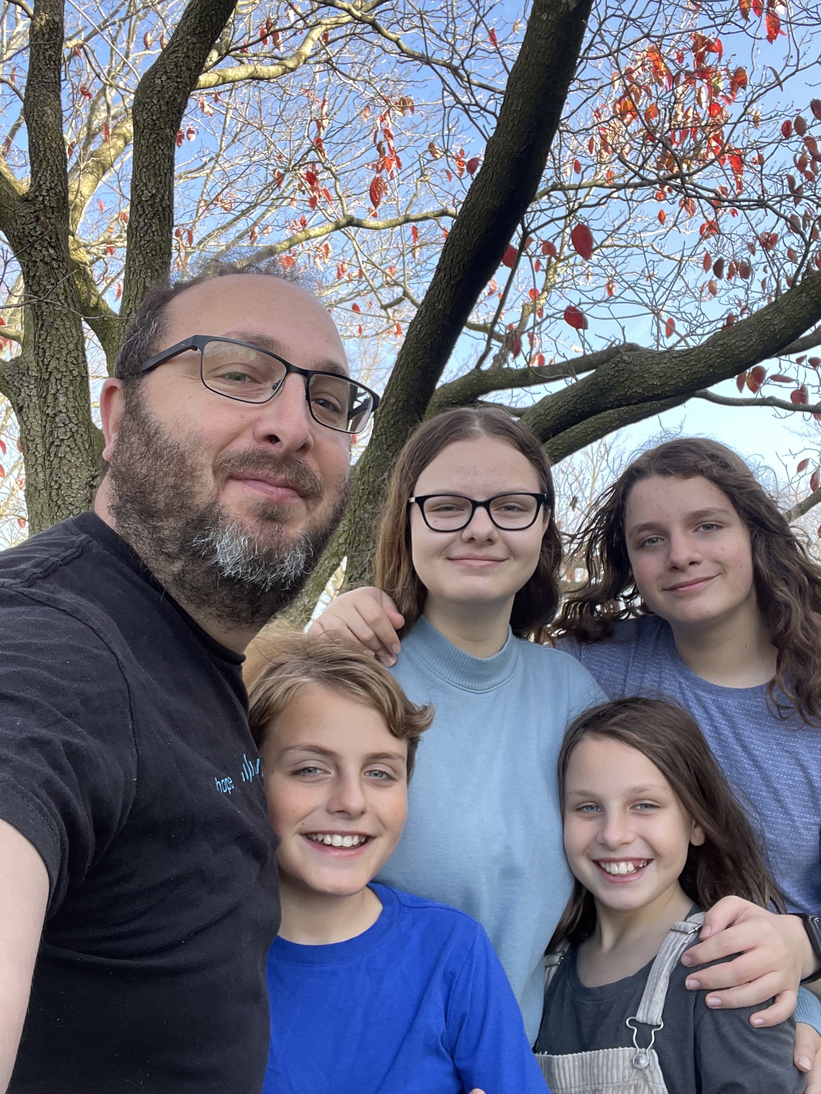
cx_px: 410
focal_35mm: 30
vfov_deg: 60.0
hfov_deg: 46.8
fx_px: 949
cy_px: 547
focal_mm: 2.71
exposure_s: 1/121
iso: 50
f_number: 2.2
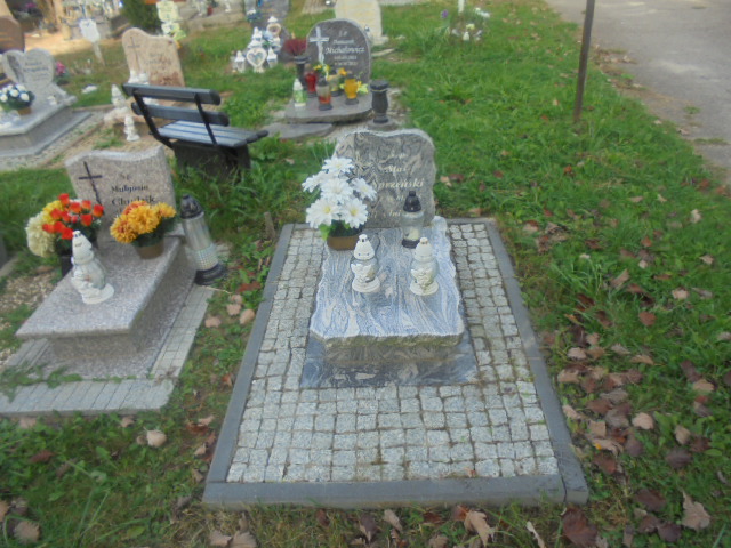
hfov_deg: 67.3
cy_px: 274
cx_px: 366
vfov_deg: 53.1
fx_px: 549
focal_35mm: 26
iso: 100
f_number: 3.5
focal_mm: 4.6
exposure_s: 1/200
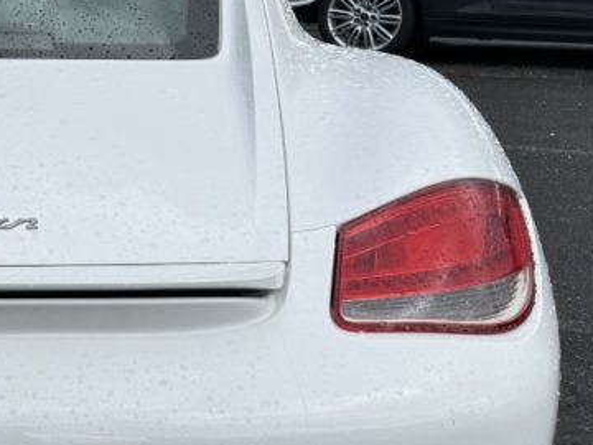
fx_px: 1370
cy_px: 143
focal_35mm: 80
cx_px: -59
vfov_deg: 18.4
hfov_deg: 23.0
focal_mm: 6.76
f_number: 1.78
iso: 80
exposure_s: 1/3597
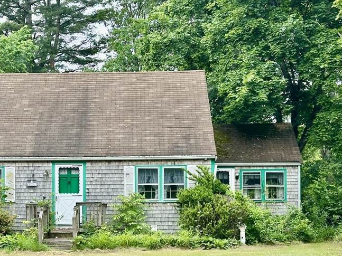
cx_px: 107
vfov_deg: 19.3
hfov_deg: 25.5
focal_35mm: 76
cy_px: 183
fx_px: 751
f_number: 1.78
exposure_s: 1/962
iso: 64
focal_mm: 6.86
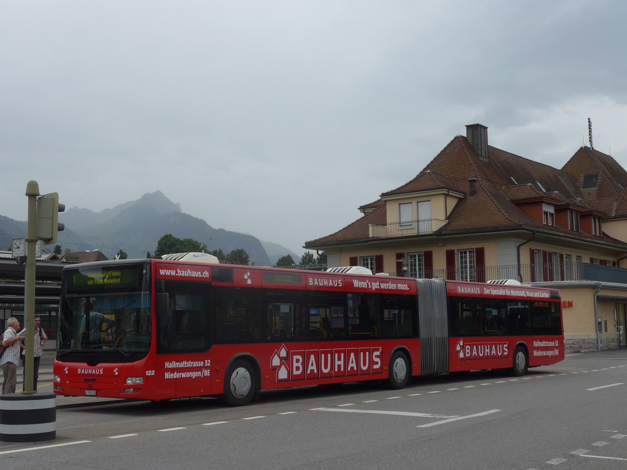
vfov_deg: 28.0
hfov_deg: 36.8
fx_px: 942
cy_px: 235
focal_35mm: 52
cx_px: 314
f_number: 3.3
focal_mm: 10.7
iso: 80
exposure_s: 1/200
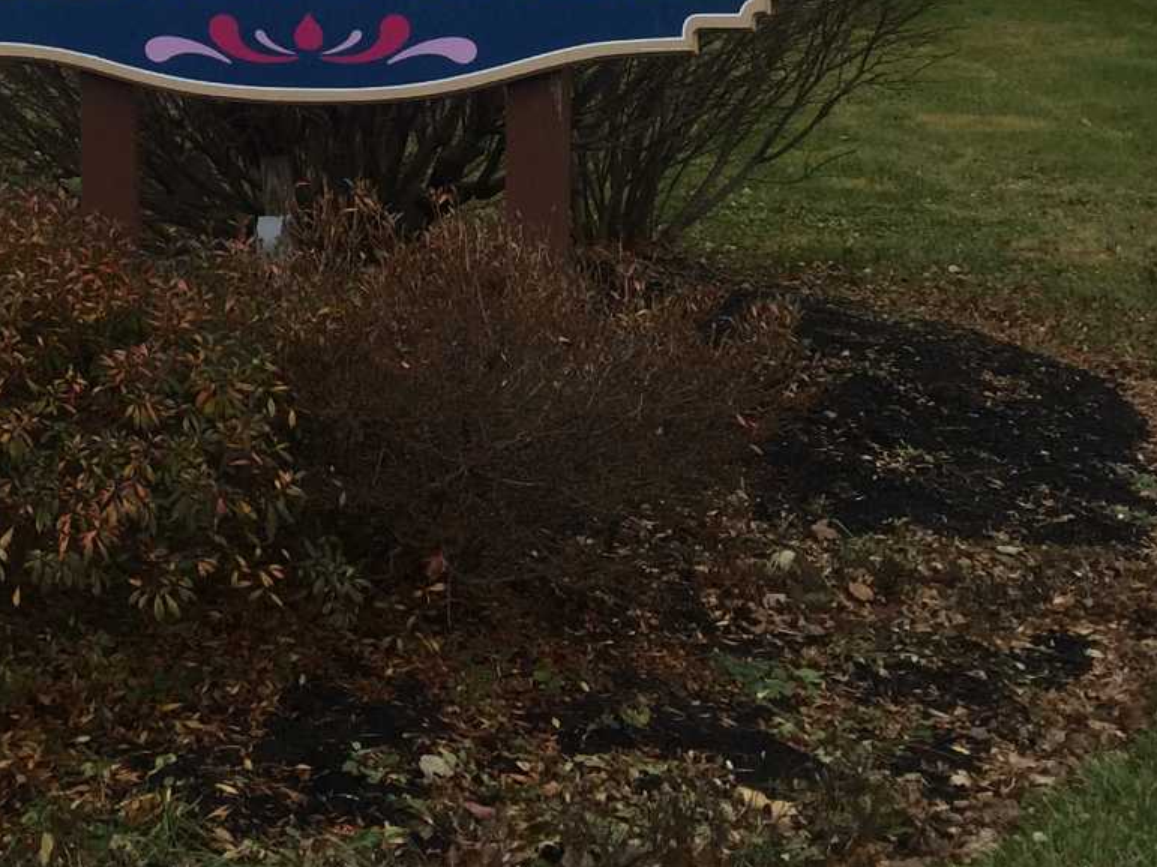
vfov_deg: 18.3
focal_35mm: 77
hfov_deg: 24.3
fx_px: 2573
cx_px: 35
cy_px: -135
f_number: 2.2
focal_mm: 4.2
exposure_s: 1/732
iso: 32
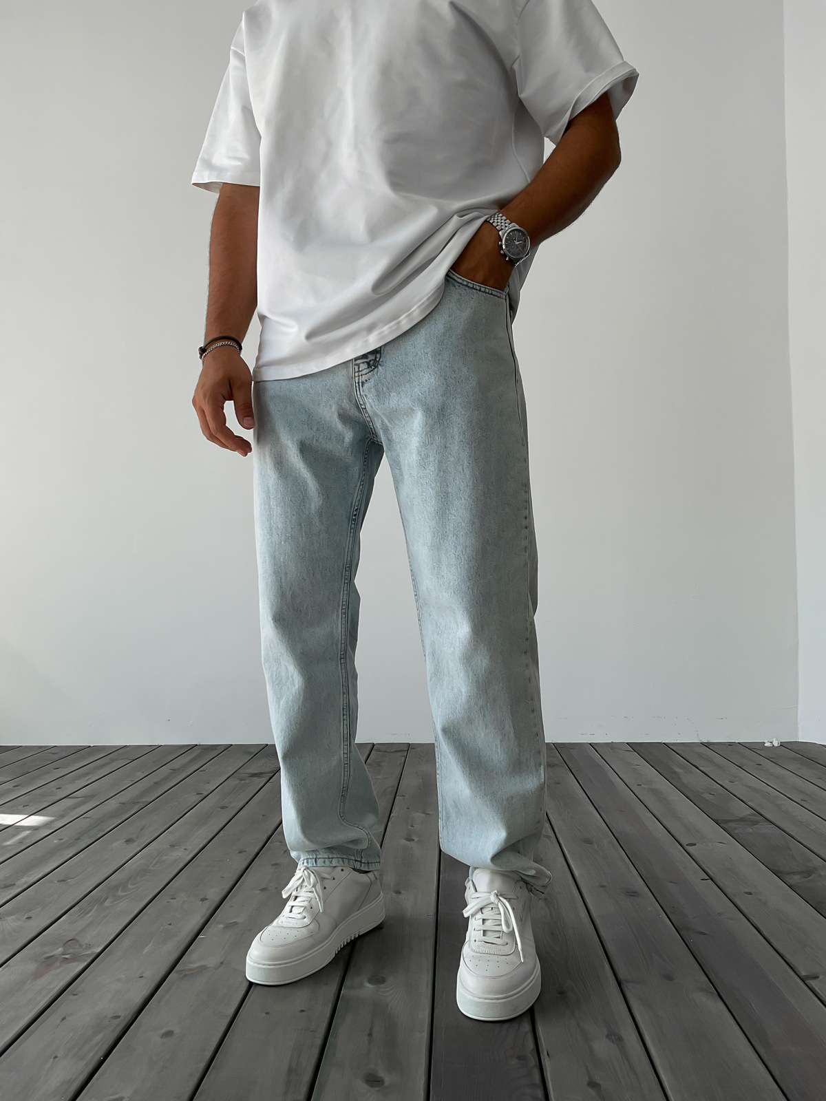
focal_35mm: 29
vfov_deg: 61.7
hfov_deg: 48.2
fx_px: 923
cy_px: 550
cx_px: 413
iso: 16
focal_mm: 3
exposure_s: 1/230
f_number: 1.8
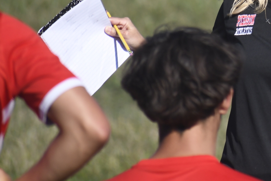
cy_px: -2
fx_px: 6876
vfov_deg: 1.5
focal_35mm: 913
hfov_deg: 2.3
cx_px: 286
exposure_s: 1/2500
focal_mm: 270
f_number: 6.3
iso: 640
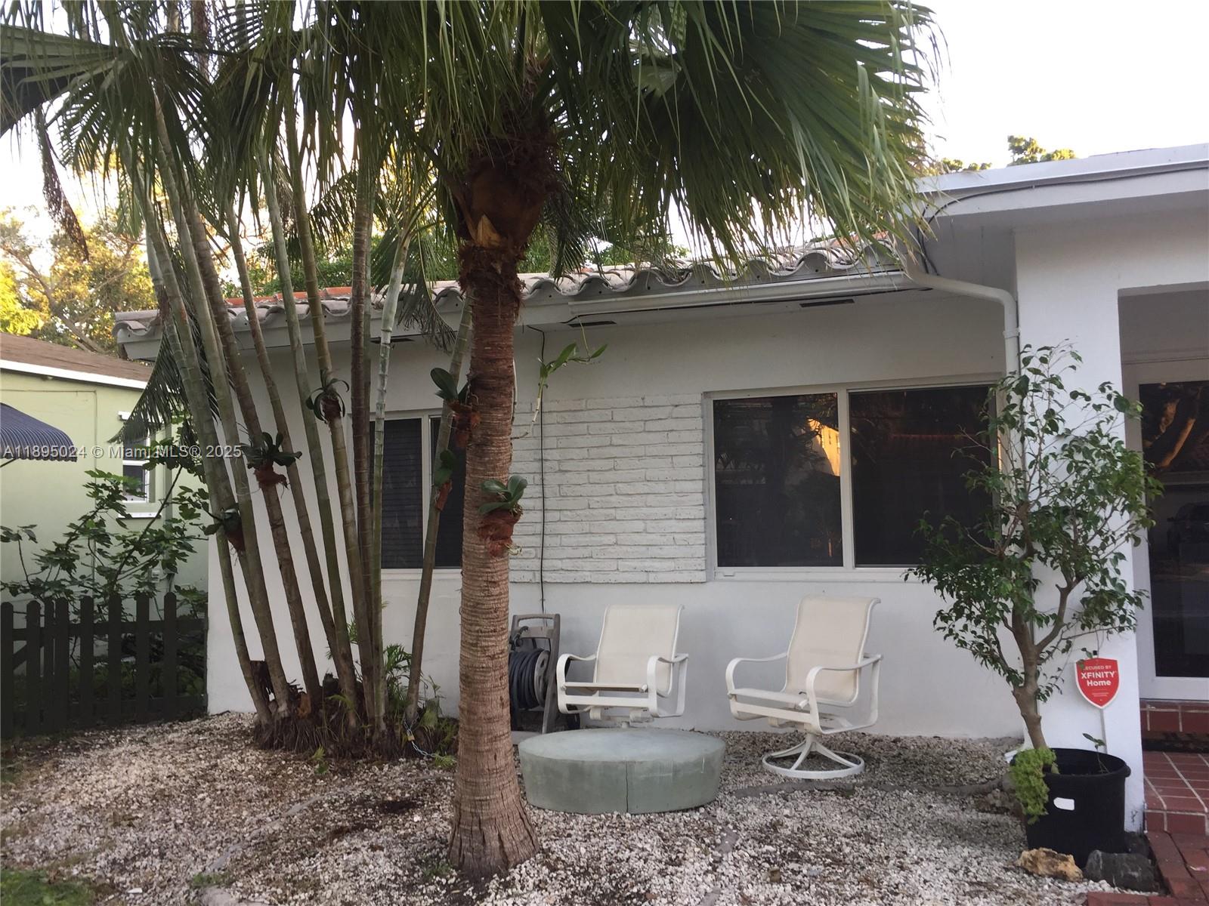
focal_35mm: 29
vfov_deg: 48.2
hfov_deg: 61.7
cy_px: 453
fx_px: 1013
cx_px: 604
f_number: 2.2
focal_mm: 4.15
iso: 40
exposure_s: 1/60
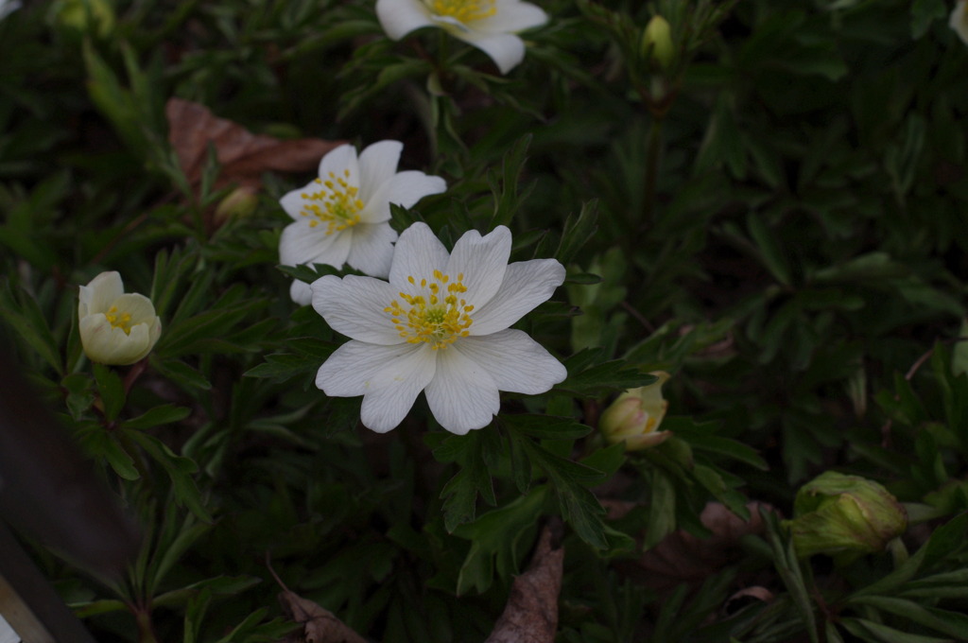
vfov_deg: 18.1
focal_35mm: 75
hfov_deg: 27.0
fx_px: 2014
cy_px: 322
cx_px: 484
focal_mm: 50
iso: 400
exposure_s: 1/500
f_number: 10
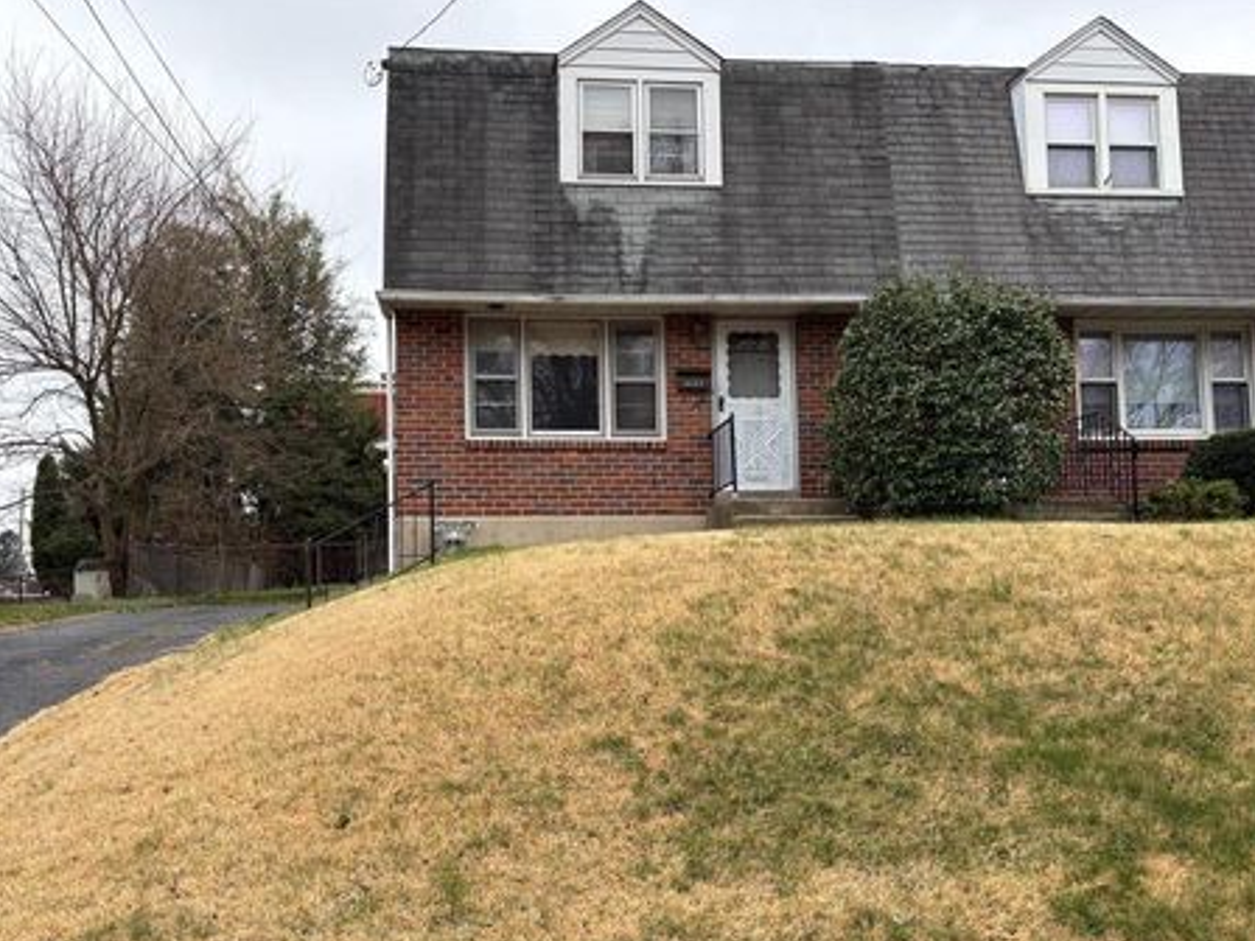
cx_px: 560
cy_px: 511
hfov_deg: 61.5
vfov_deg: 48.2
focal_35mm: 29
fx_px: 1051
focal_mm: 5.96
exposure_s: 1/1099
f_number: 1.6
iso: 64
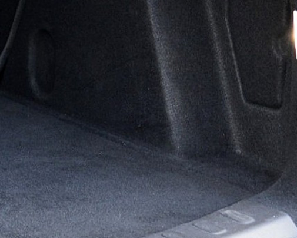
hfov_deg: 16.6
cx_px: -127
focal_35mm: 107
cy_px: 42
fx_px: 941
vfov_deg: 14.3
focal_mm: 20
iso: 800
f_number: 3.8
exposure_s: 1/40
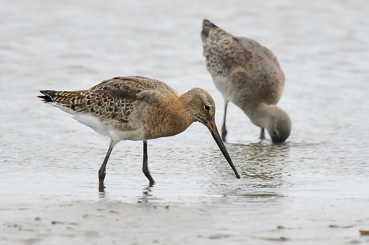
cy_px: 122
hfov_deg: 2.3
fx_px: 9214
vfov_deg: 1.5
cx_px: 184
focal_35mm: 900
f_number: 7.1
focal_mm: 600
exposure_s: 1/1250
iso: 640
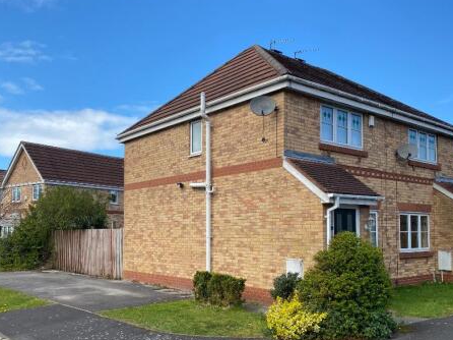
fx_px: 445
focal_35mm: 34
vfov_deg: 41.5
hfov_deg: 53.8
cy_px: 209
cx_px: 258
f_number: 1.8
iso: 32
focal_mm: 4.25
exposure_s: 1/1484
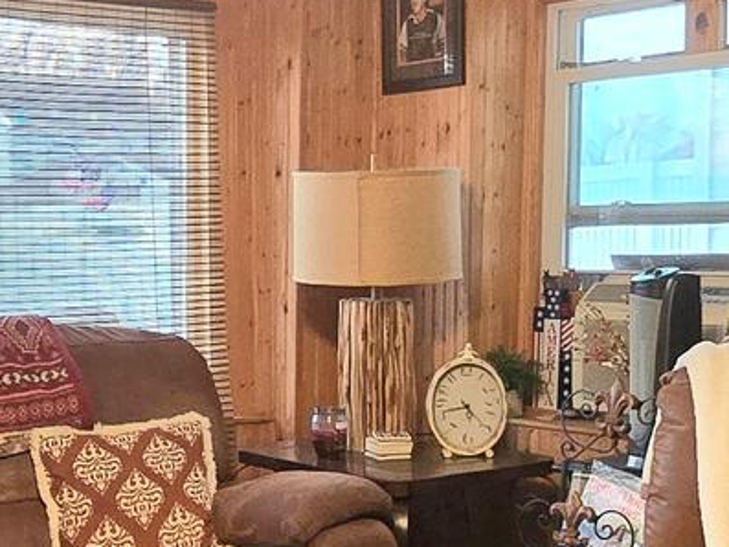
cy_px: 419
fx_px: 1411
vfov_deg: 21.7
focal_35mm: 67
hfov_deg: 28.5
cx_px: 171
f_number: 2.2
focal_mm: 2.2
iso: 500
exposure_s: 1/60.2
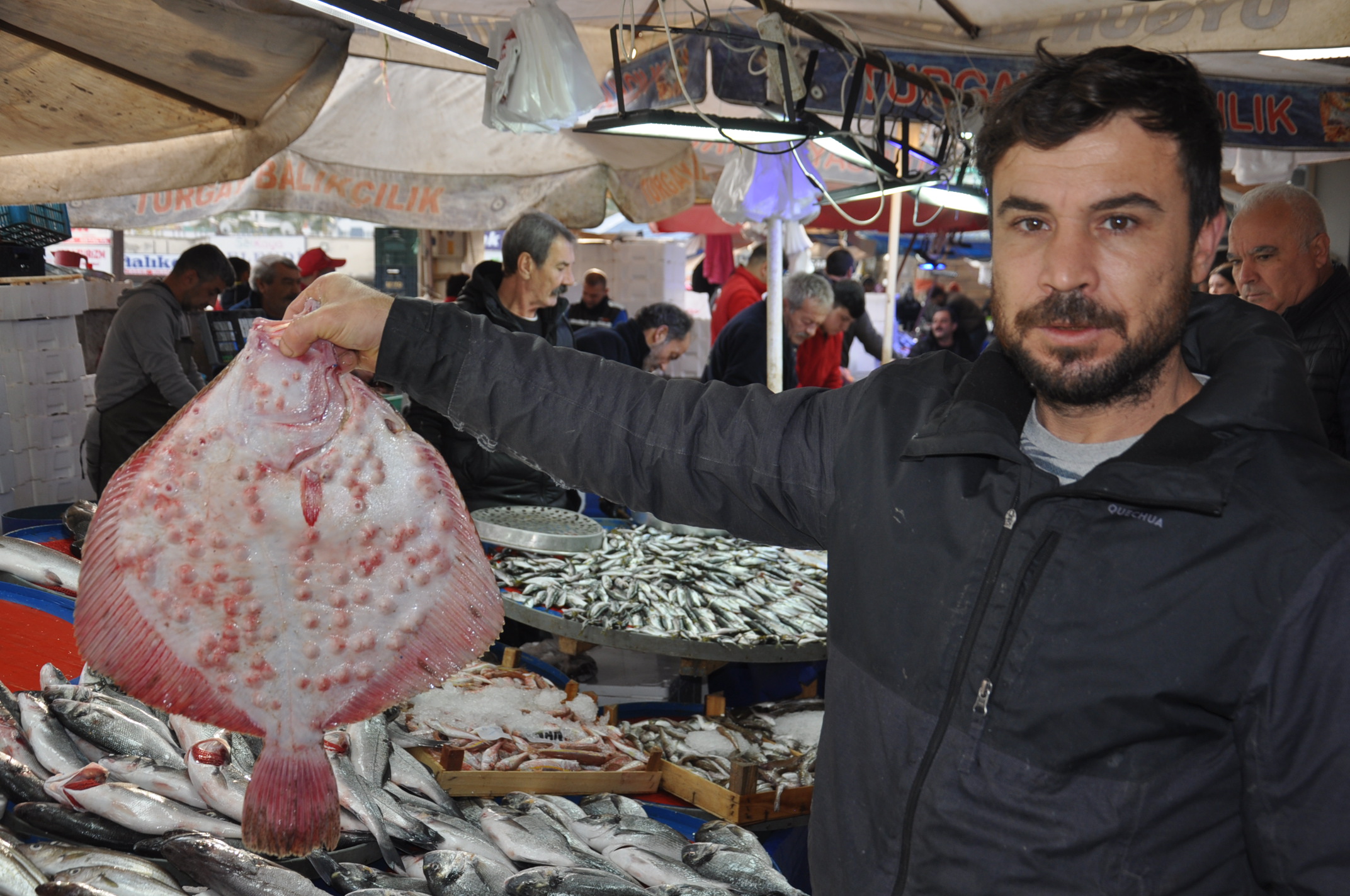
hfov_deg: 46.4
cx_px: 675
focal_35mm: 42
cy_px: 448
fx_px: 1573
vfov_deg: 31.8
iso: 220
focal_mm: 28
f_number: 4
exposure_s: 1/200
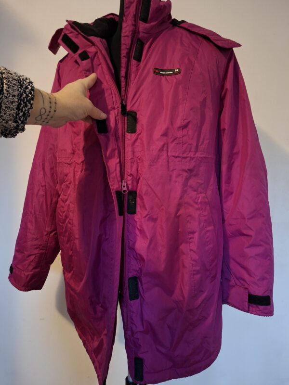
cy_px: 192
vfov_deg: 73.9
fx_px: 256
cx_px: 144
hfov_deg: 58.9
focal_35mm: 23
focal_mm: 5.54
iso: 800
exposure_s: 1/25
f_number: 1.8
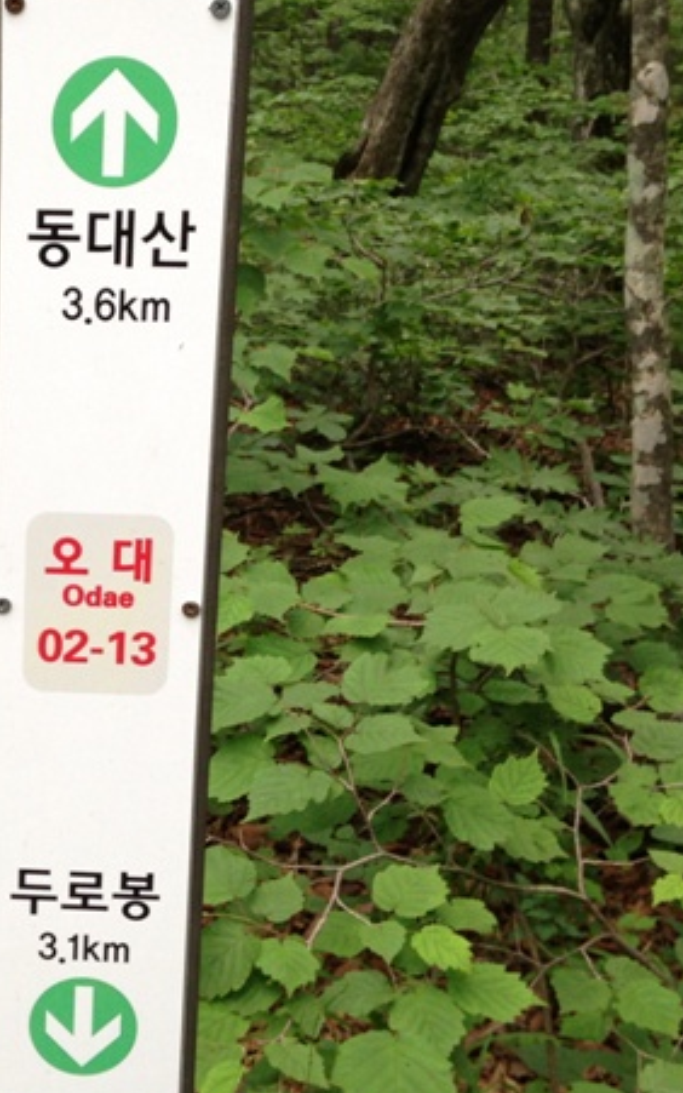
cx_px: -5
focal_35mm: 62
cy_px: 497
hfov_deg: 20.3
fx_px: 1846
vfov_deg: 32.9
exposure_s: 1/120
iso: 80
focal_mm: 4.13
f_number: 2.4
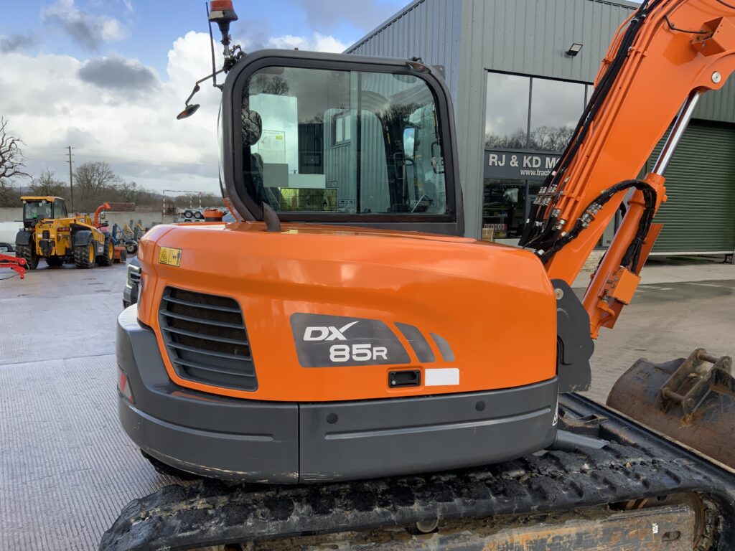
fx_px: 616
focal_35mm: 29
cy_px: 276
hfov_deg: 61.7
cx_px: 368
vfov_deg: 48.2
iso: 16
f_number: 1.8
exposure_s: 1/482
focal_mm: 3
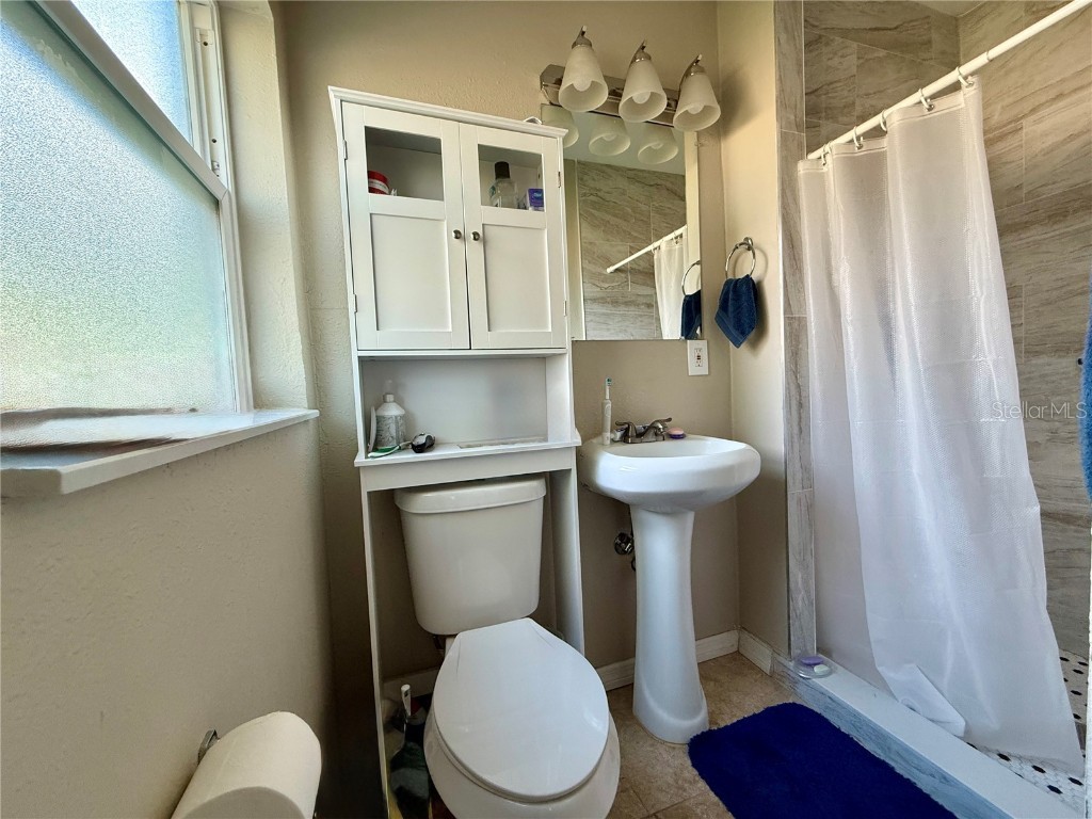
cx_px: 546
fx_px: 442
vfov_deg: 85.7
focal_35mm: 14
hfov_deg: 102.1
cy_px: 410
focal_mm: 2.22
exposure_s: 1/60
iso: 250
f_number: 2.2
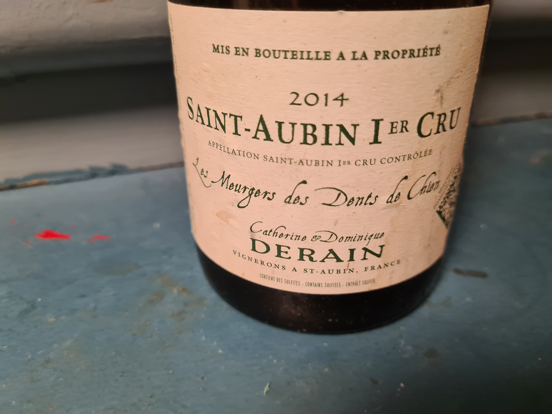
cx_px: 276
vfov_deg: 53.1
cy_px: 207
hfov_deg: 67.3
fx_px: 415
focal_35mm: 26
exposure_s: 1/50
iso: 250
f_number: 1.8
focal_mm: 5.4
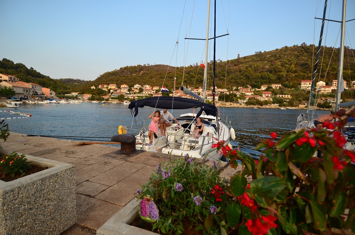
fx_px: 177
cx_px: 178
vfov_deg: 67.1
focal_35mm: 18
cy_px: 118
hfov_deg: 90.1
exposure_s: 1/640
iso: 640
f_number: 4
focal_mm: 12
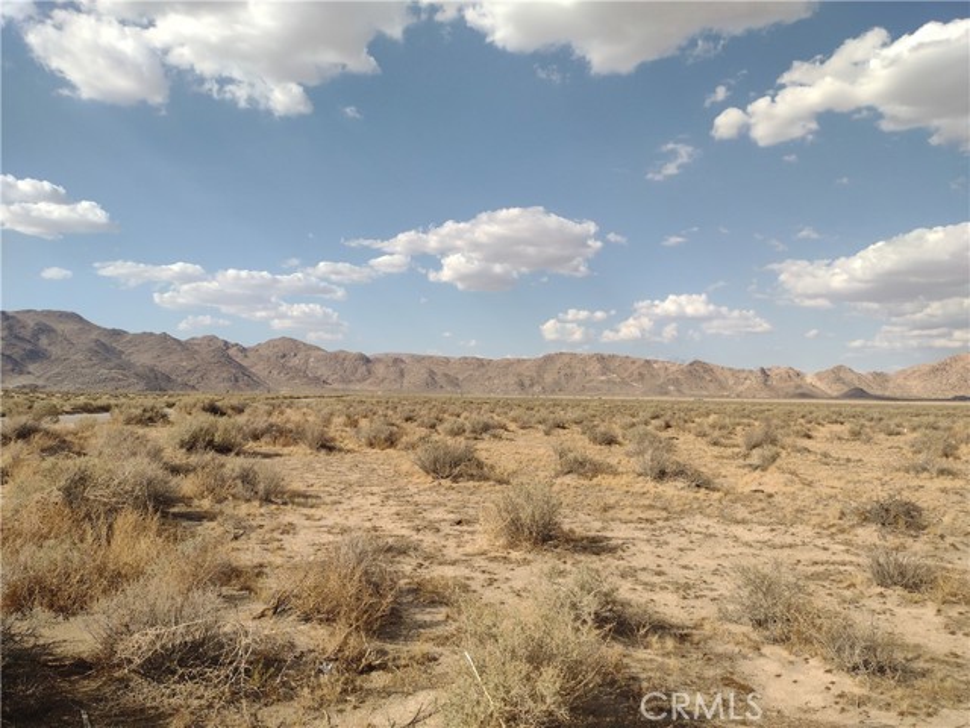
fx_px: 757
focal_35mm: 27
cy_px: 364
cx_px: 485
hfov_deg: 65.3
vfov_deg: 51.4
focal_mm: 4.71
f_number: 1.7
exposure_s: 1/2756
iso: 100
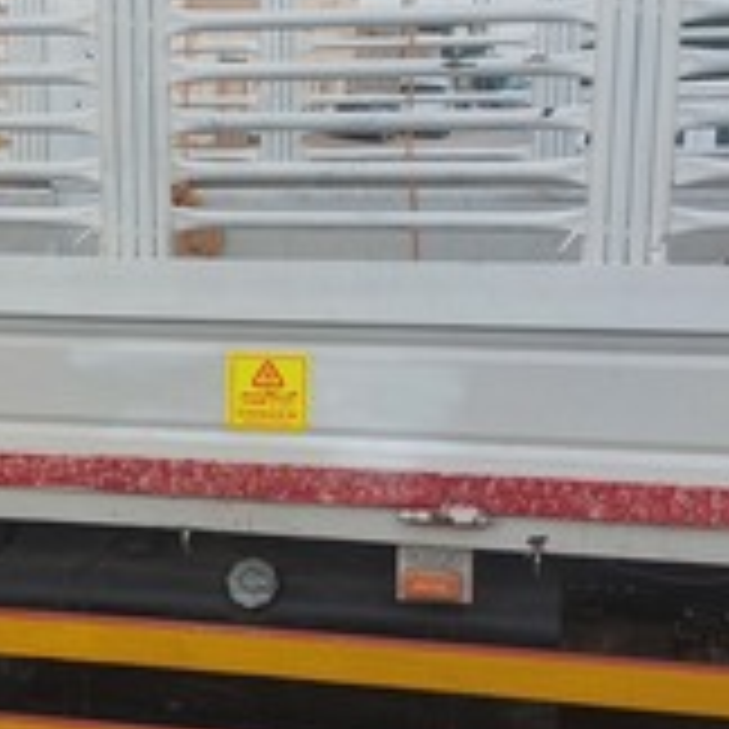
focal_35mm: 60
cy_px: 403
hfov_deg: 27.9
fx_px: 1430
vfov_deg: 28.6
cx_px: 119
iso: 25
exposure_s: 1/240
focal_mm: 5.23
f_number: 1.8
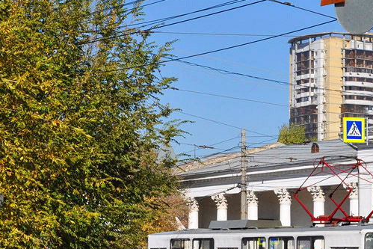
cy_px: 162
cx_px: 335
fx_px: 1308
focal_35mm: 126
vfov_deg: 10.9
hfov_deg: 16.0
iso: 200
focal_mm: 35
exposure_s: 1/640
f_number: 9
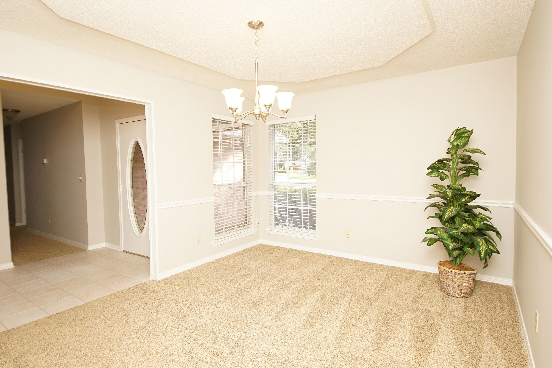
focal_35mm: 18
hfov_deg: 90.0
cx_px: 276
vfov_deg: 67.4
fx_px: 276
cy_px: 184
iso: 800
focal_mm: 12
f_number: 4.5
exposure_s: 1/160
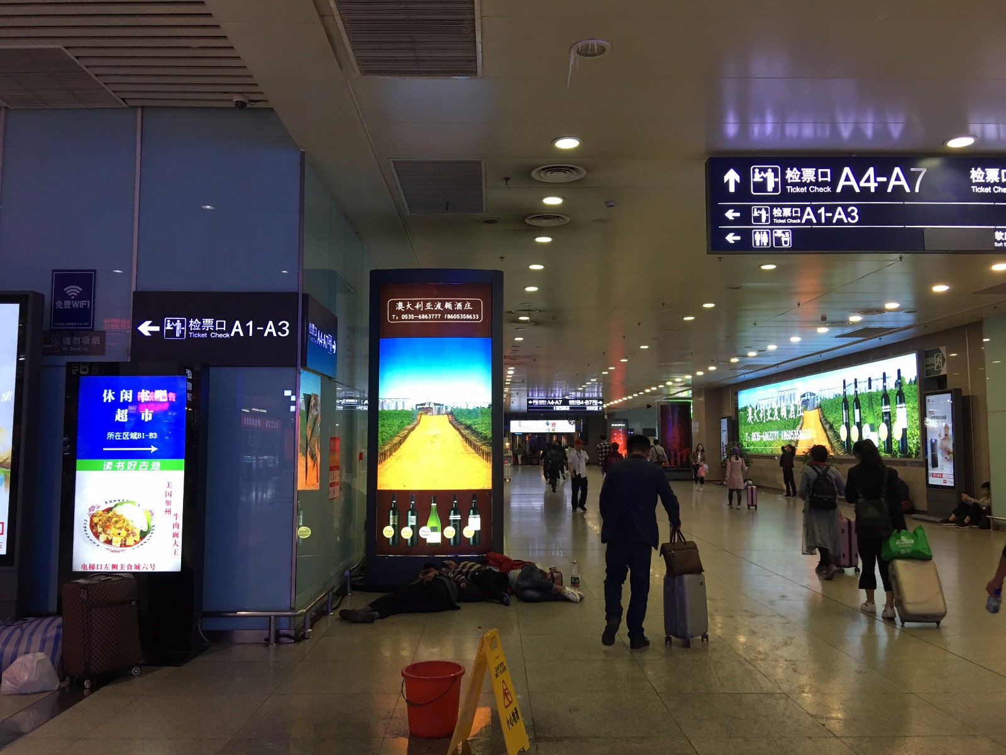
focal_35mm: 29
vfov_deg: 48.2
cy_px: 378
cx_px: 503
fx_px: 843
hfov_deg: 61.7
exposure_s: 1/17
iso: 50
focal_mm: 4.15
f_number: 2.2
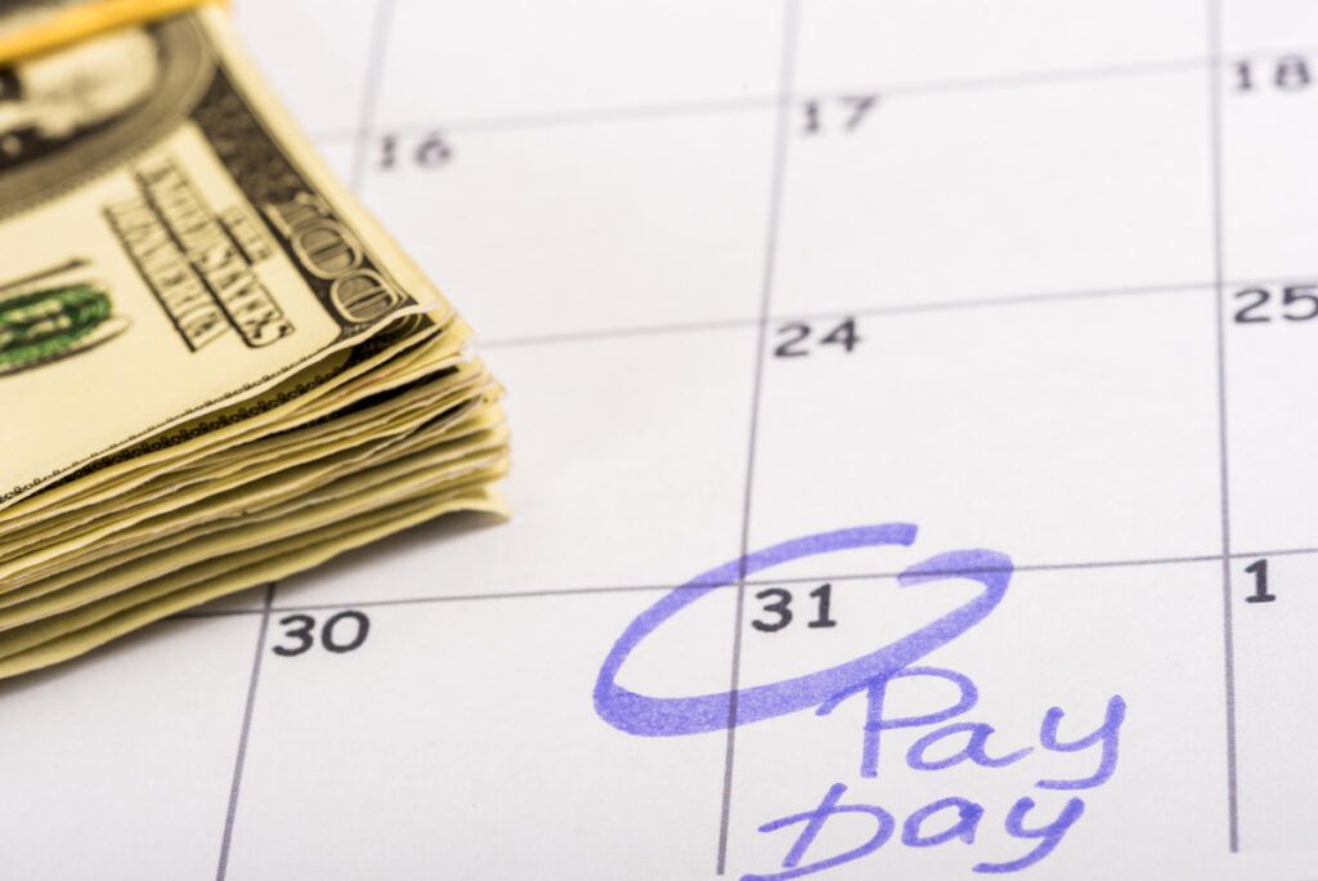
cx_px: 659
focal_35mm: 105
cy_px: 440
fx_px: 3846
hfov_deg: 19.4
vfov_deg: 13.1
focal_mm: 105
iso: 100
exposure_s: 1/200
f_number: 13
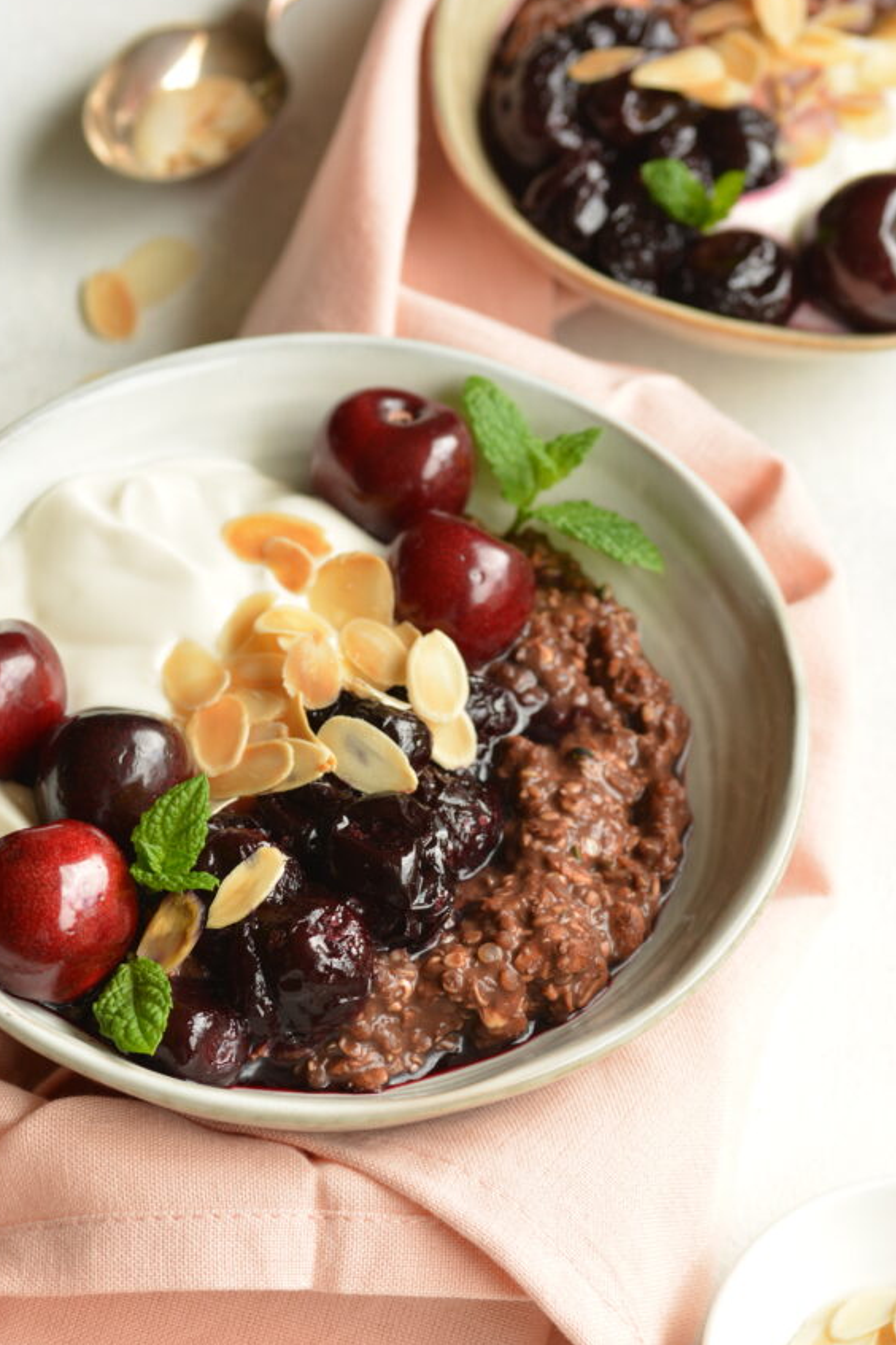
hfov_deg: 7.2
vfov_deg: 10.8
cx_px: 398
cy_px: 752
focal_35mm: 191
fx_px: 7115
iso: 200
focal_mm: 105
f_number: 6.3
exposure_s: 1/100
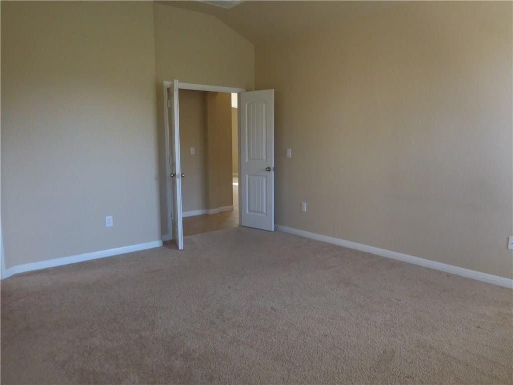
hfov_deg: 69.4
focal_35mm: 25
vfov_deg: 54.9
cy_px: 192
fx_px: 370
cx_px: 256
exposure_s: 1/30
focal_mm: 4.5
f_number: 3.3
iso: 140
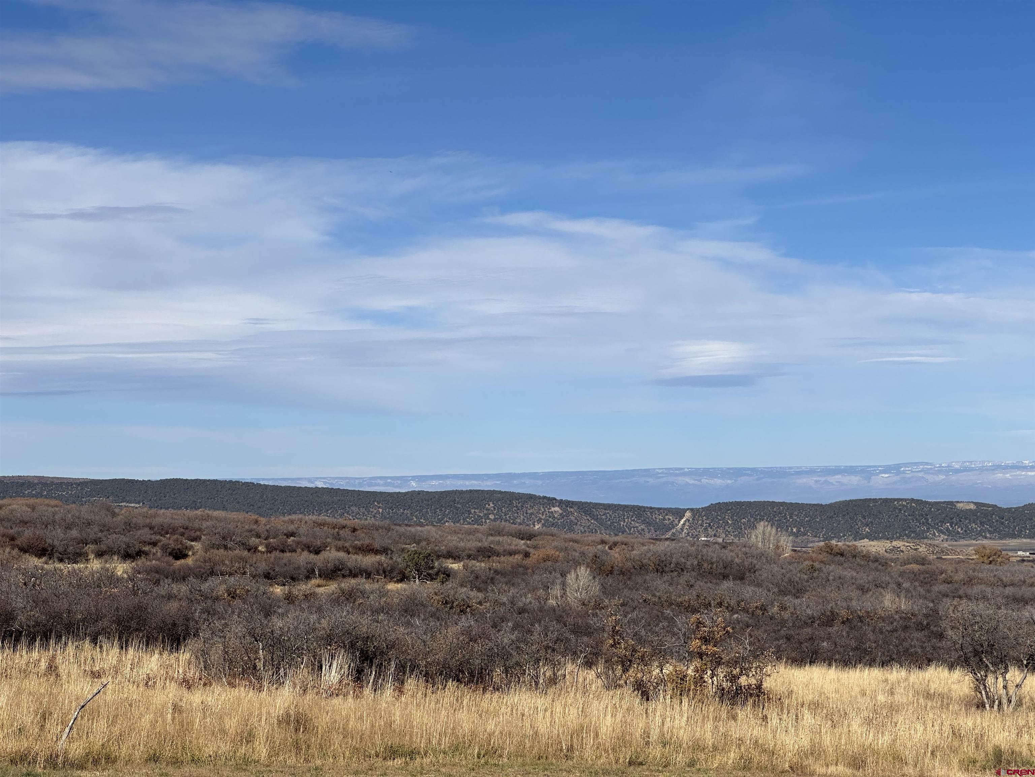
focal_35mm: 77
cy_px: 388
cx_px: 518
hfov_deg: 25.3
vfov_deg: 19.1
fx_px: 2302
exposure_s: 1/1623
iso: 32
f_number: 2.8
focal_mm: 9
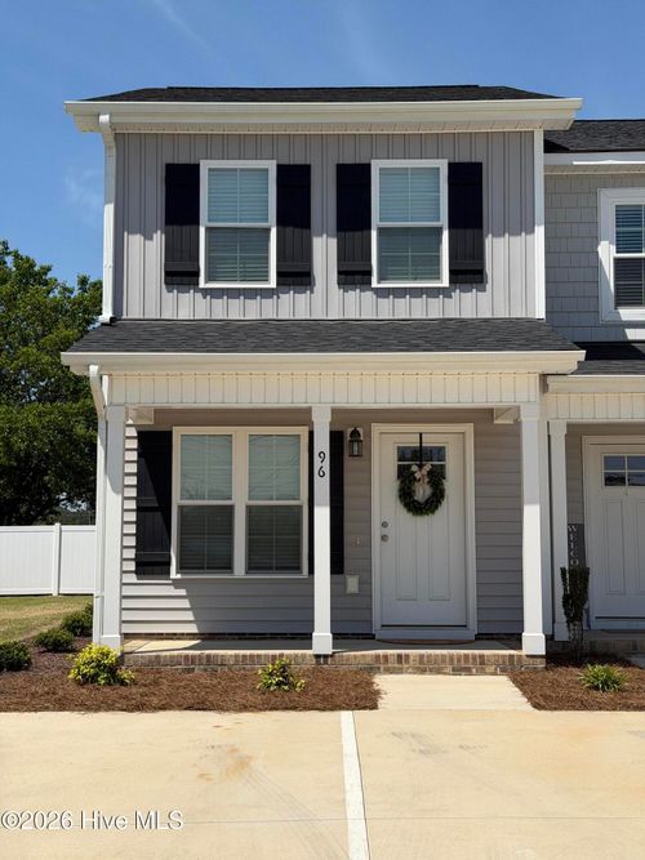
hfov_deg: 30.3
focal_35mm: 48
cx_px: 322
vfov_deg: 39.7
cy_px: 430
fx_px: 1193
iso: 64
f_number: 1.78
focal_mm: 6.76
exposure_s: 1/7143
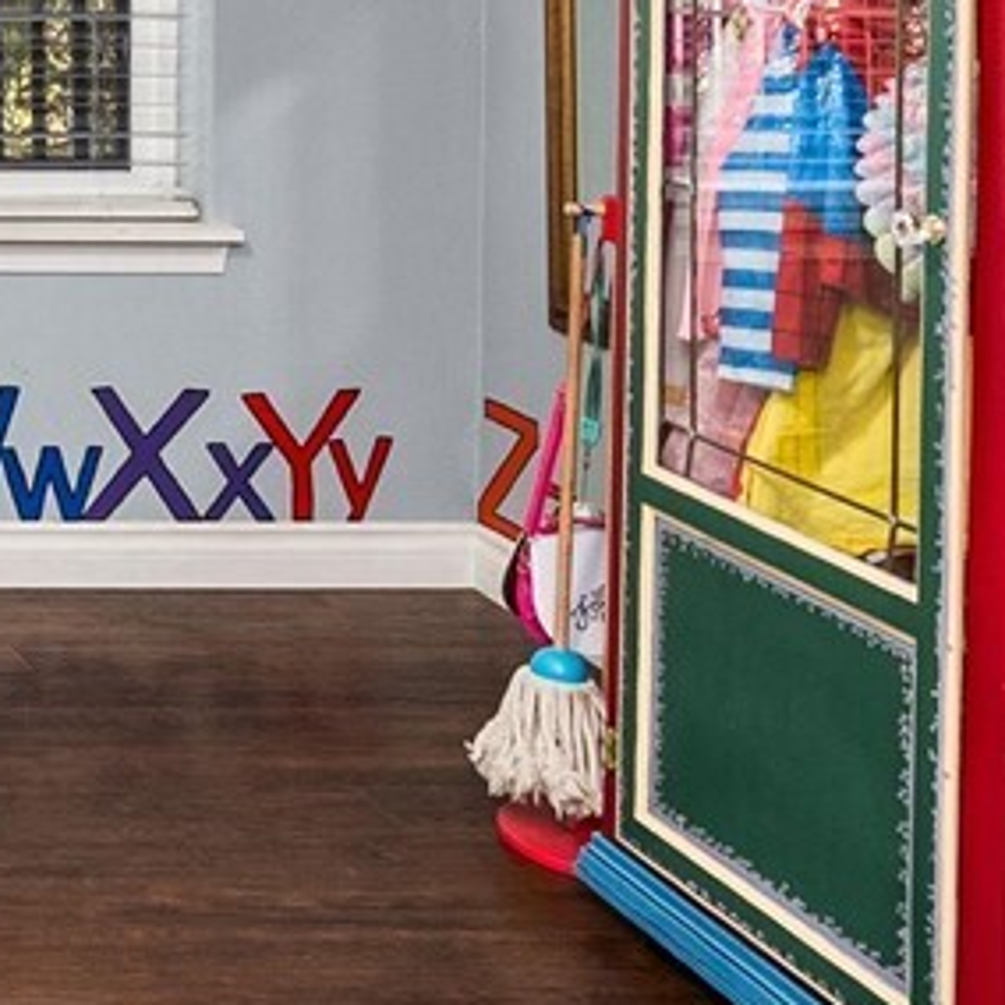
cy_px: -127
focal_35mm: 66
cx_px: -727
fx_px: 2168
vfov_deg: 24.2
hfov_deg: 20.1
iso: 320
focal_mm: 13
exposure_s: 1/60
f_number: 7.1
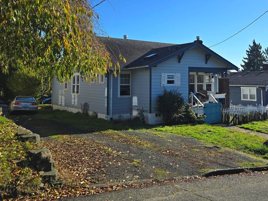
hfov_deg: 48.9
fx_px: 286
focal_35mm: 37
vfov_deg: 38.3
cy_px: 71
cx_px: 188
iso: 12
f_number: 1.7
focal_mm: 6.3
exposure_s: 1/1000
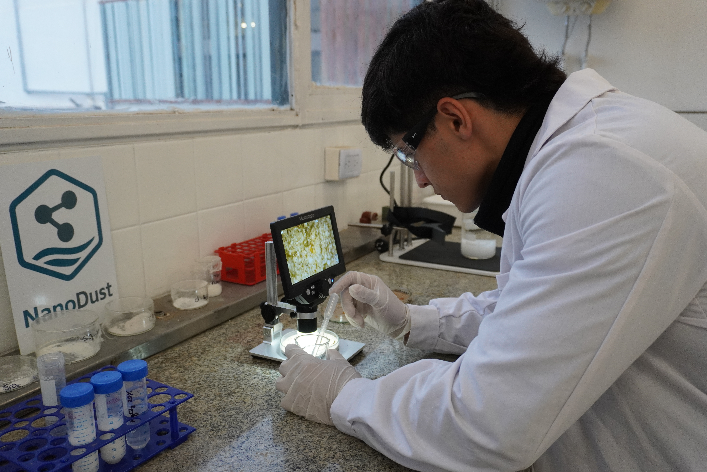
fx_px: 589
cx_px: 354
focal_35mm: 30
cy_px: 236
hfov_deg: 61.9
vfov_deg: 43.6
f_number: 4
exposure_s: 1/160
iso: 1250
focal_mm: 20
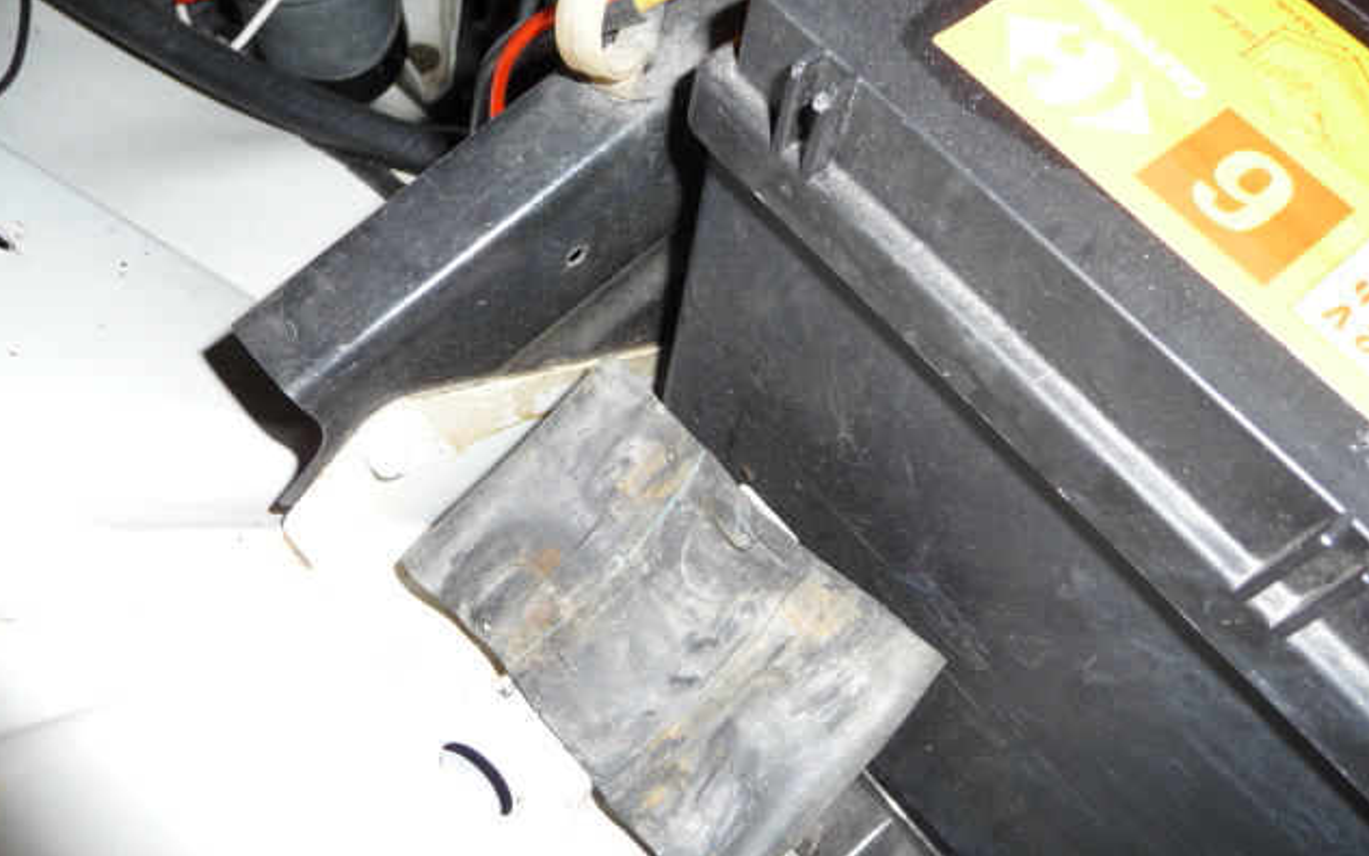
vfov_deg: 41.8
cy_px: 480
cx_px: 681
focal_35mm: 30
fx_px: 1120
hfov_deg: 62.9
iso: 100
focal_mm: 4.7
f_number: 3.3
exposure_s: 1/30
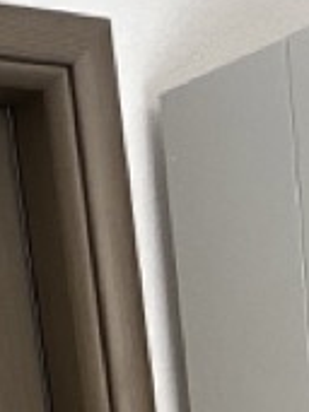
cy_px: 643
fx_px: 1251
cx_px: 439
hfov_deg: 13.4
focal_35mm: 105
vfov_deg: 16.8
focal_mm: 2.22
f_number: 2.2
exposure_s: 1/99
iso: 80
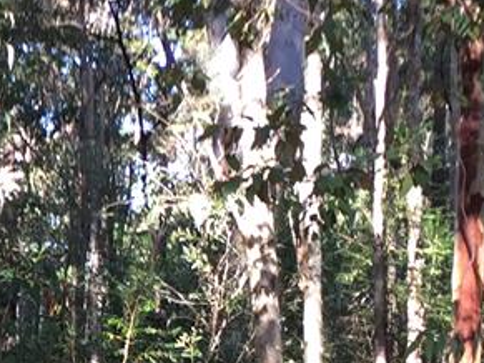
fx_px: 1817
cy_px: 357
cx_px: -204
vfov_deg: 11.3
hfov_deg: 14.3
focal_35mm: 130
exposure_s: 1/100
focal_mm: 4.15
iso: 40
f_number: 2.2
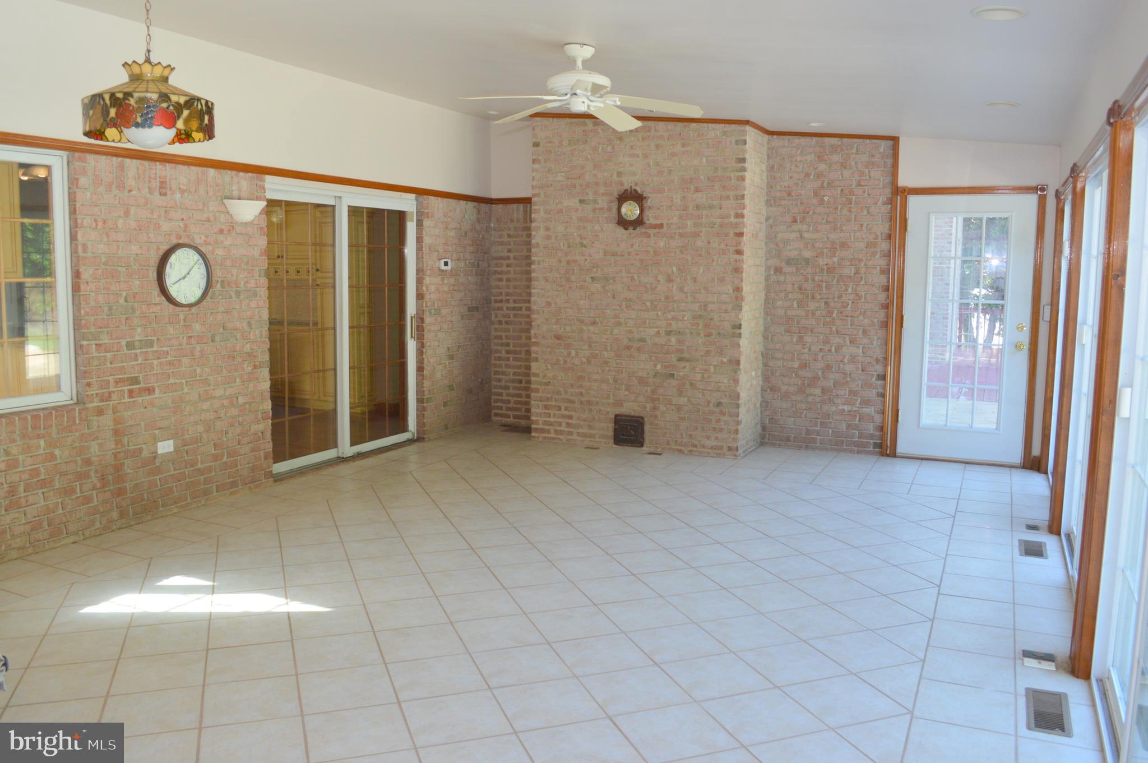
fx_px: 860
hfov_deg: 67.4
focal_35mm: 27
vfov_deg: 47.8
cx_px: 574
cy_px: 382
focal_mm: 18
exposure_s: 1/100
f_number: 5
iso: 400
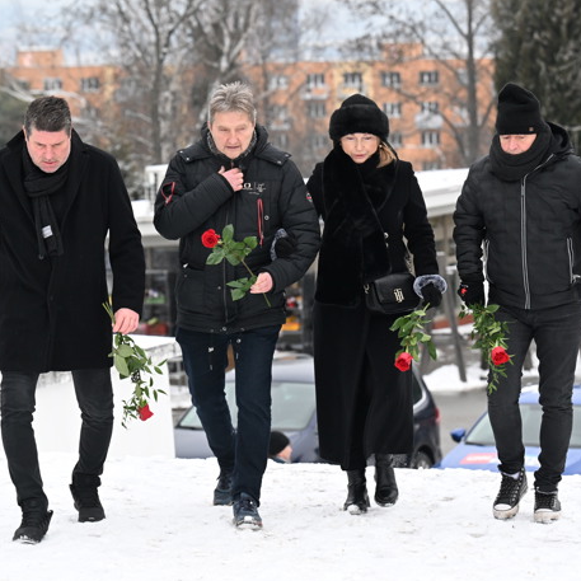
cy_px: 291
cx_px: 275
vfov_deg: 11.3
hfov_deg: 11.3
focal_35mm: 154
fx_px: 2924
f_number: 5
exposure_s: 1/320
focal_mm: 120
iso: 2000
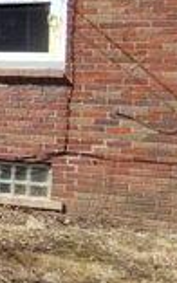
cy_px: 67
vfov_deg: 22.3
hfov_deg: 10.1
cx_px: -366
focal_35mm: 92
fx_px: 711
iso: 100
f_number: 2.2
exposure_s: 1/1027
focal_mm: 1.66
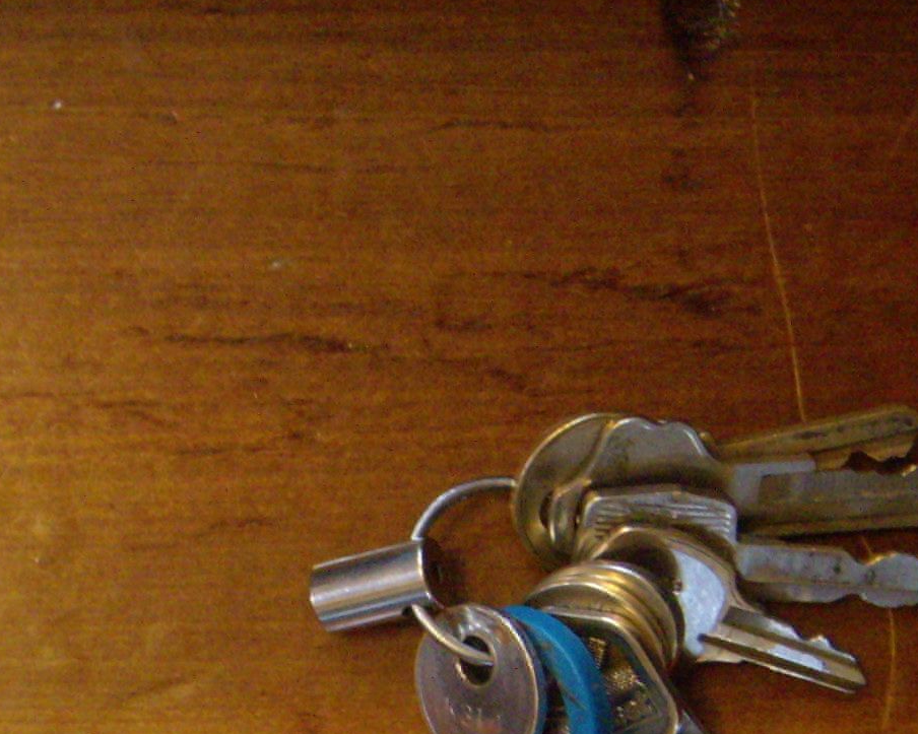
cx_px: 185
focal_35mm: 84
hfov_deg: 22.4
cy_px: 747
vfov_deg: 17.8
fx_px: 2282
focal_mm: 6.4
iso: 400
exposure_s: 1/24.8
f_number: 3.5
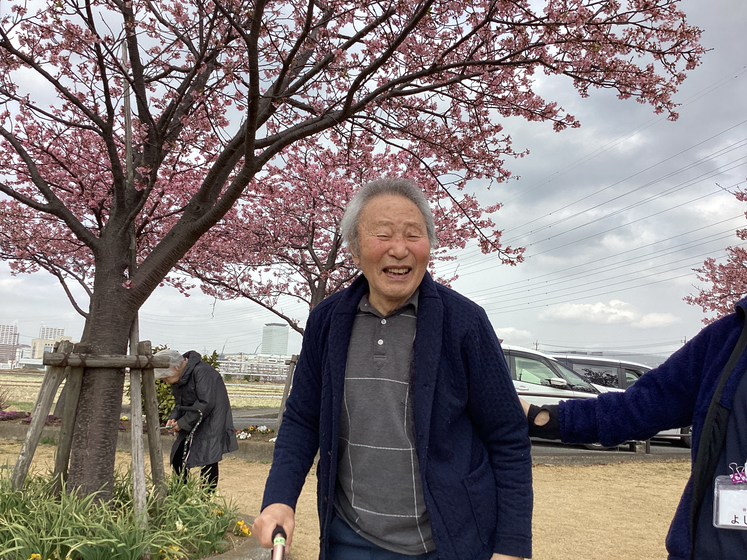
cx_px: 374
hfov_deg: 58.4
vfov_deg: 45.4
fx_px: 669
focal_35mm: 31
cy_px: 280
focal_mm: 3.3
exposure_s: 1/926
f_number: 2.4
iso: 25
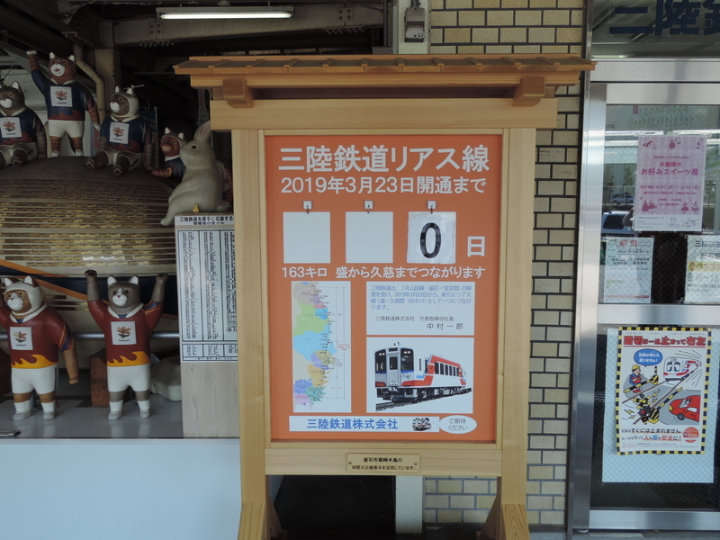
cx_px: 360
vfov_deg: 46.8
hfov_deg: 60.0
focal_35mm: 30
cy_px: 270
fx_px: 624
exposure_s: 1/125
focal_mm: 5.3
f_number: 3.1
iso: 80
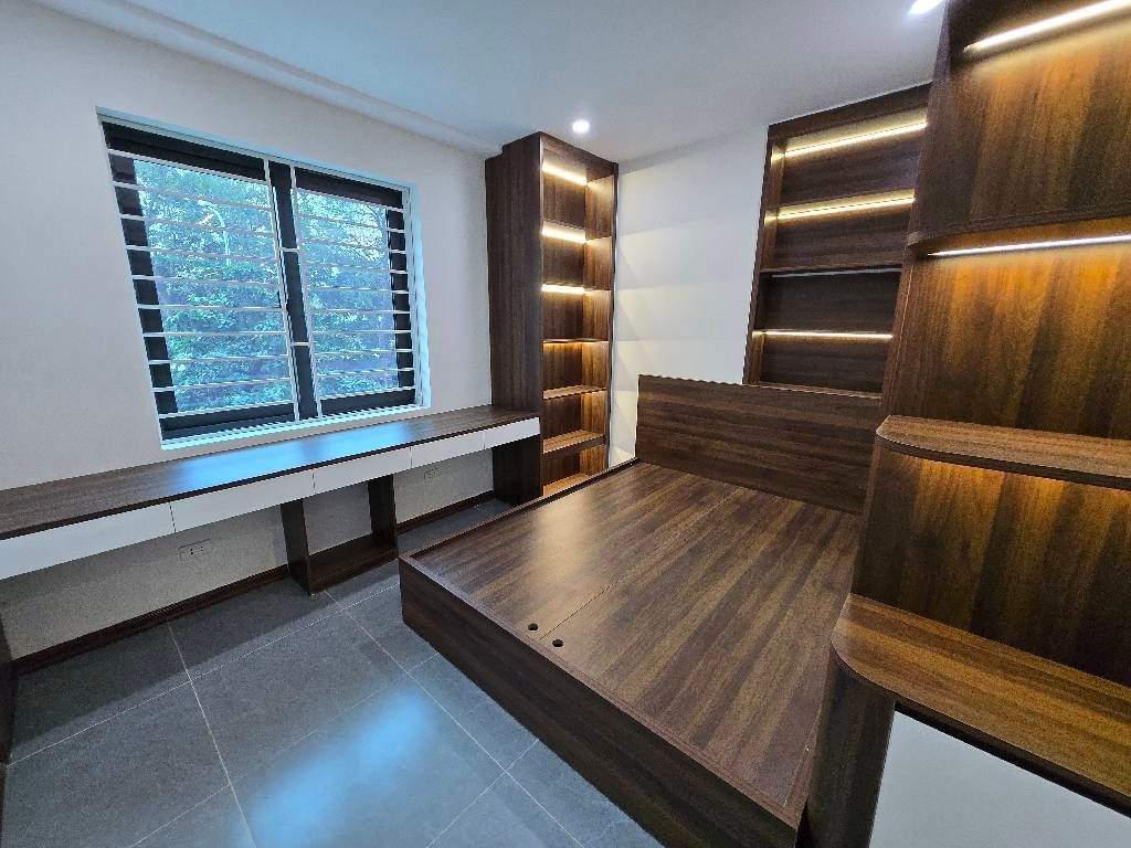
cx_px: 566
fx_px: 425
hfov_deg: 106.2
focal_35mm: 13
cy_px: 424
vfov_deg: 89.9
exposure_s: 1/50
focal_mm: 1.7
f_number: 2.2
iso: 250
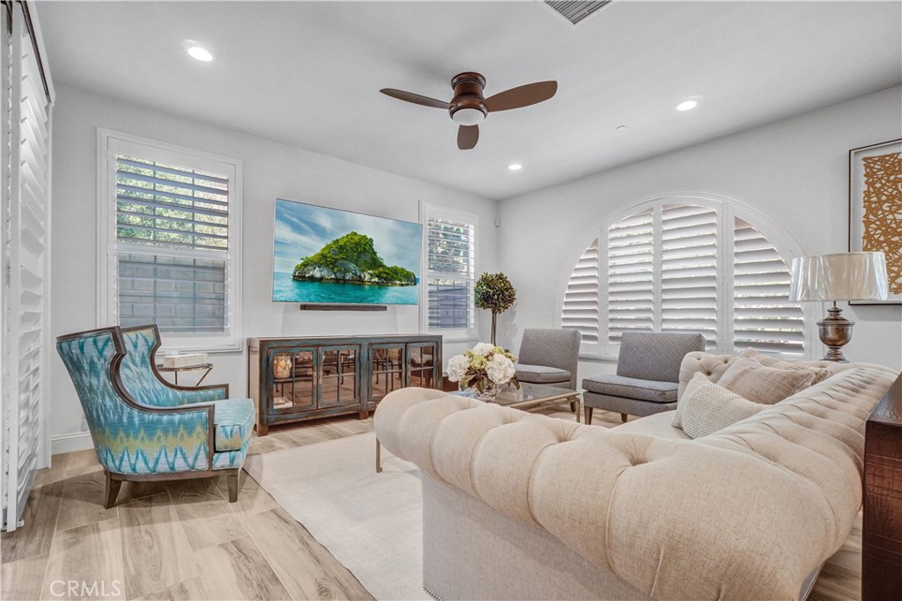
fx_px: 376
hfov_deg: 100.4
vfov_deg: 77.3
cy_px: 300
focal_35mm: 15
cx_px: 451
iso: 1600
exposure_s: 1/20
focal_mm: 10
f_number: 11
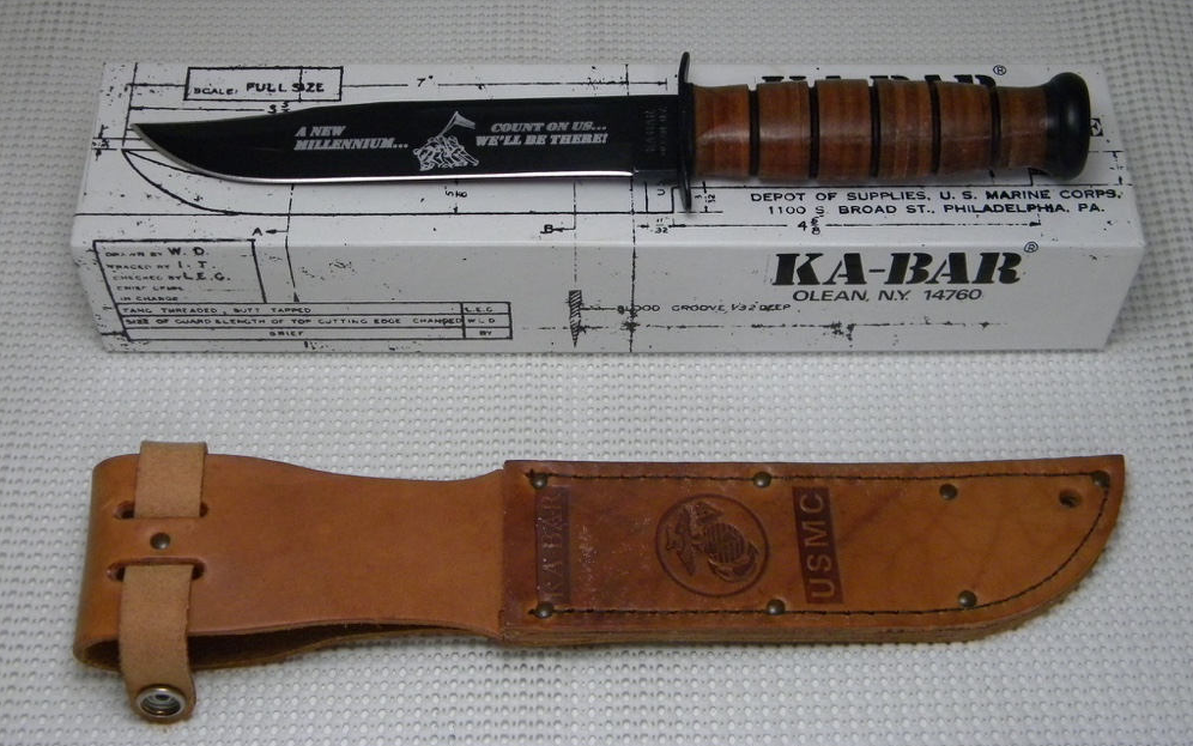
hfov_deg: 40.3
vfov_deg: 25.8
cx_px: 595
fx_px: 1626
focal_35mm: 50
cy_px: 360
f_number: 3.9
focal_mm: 8.6
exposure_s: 1/60.4
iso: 400
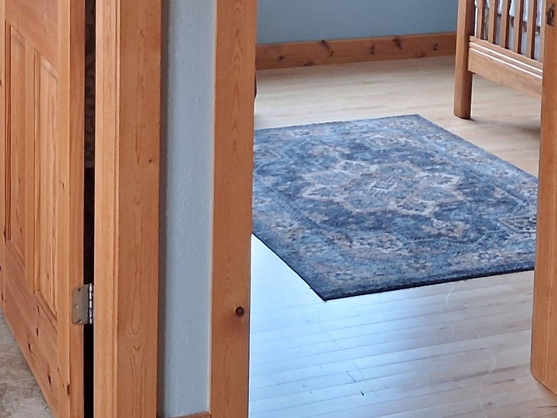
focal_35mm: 80
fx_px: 1287
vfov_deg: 17.8
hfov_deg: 24.4
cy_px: -41
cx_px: 299
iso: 400
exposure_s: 1/100
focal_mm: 4
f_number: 1.8
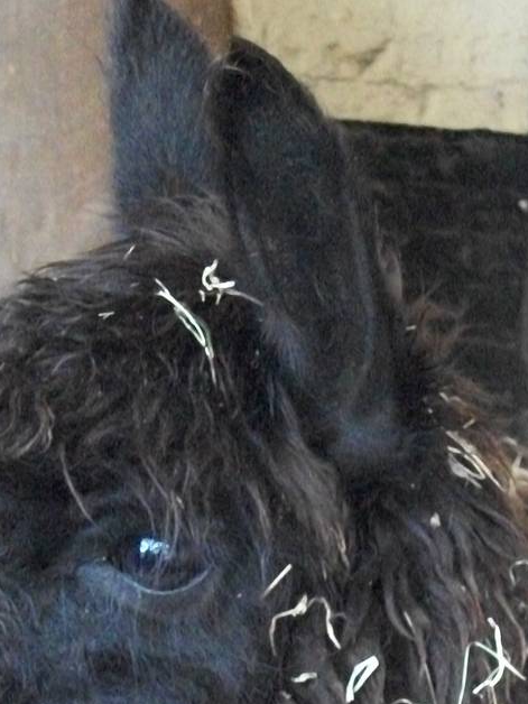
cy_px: 806
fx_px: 3213
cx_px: 238
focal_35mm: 158
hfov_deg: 9.4
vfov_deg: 12.3
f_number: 4.1
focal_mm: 11
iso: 800
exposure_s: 1/40
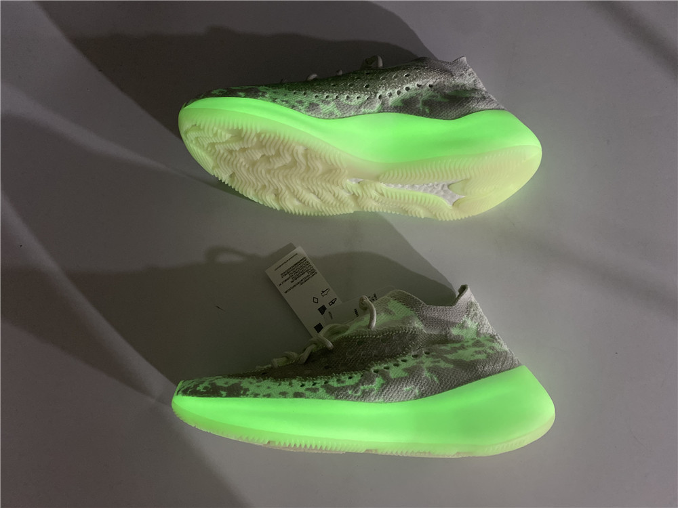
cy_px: 254
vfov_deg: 53.1
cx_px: 339
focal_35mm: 26
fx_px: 509
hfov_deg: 67.3
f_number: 1.8
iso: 640
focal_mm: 4.25
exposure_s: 1/30
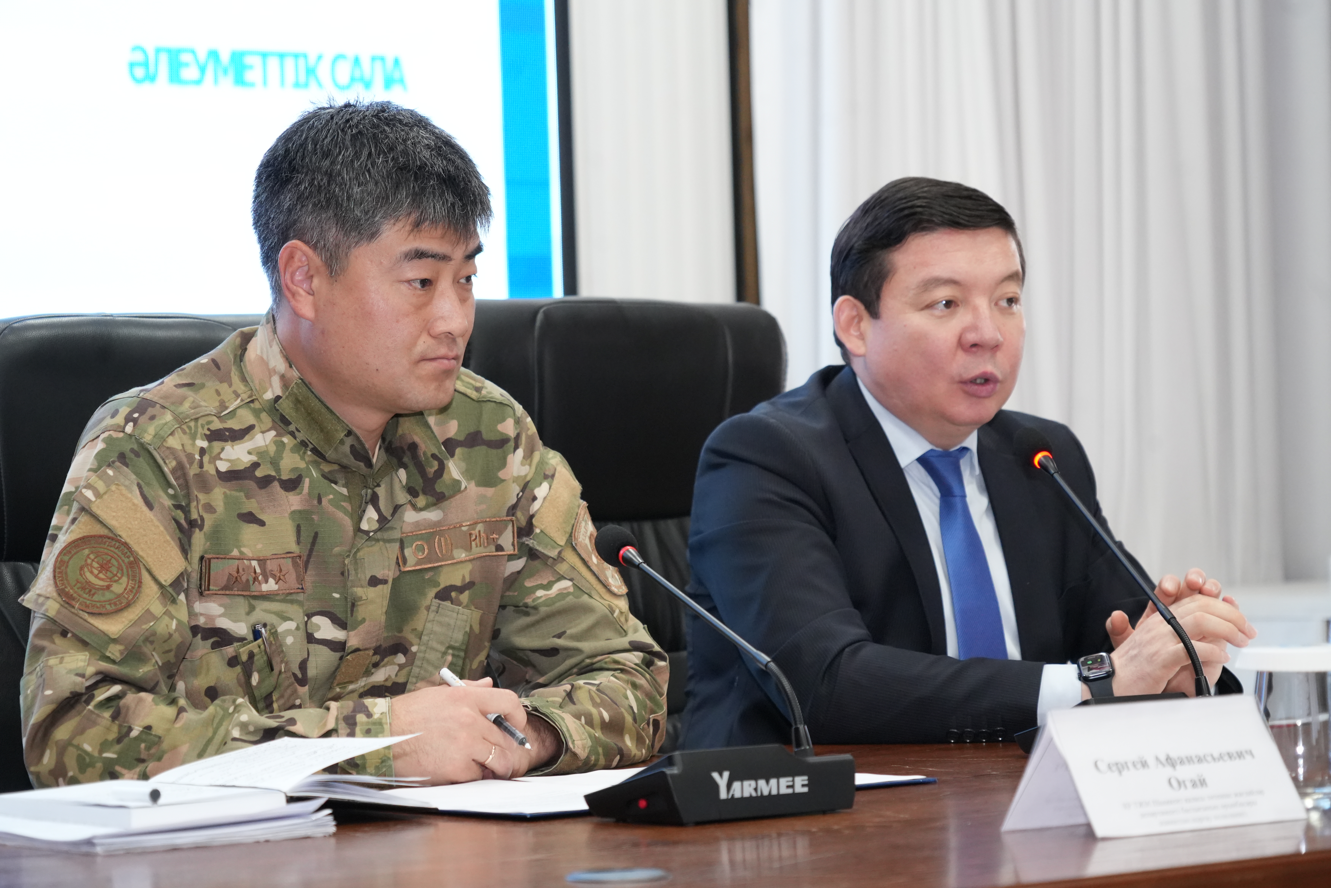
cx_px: 666
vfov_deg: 12.1
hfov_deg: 18.1
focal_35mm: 113
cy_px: 444
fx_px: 4178
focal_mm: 113
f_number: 6.3
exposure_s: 1/125
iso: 5000
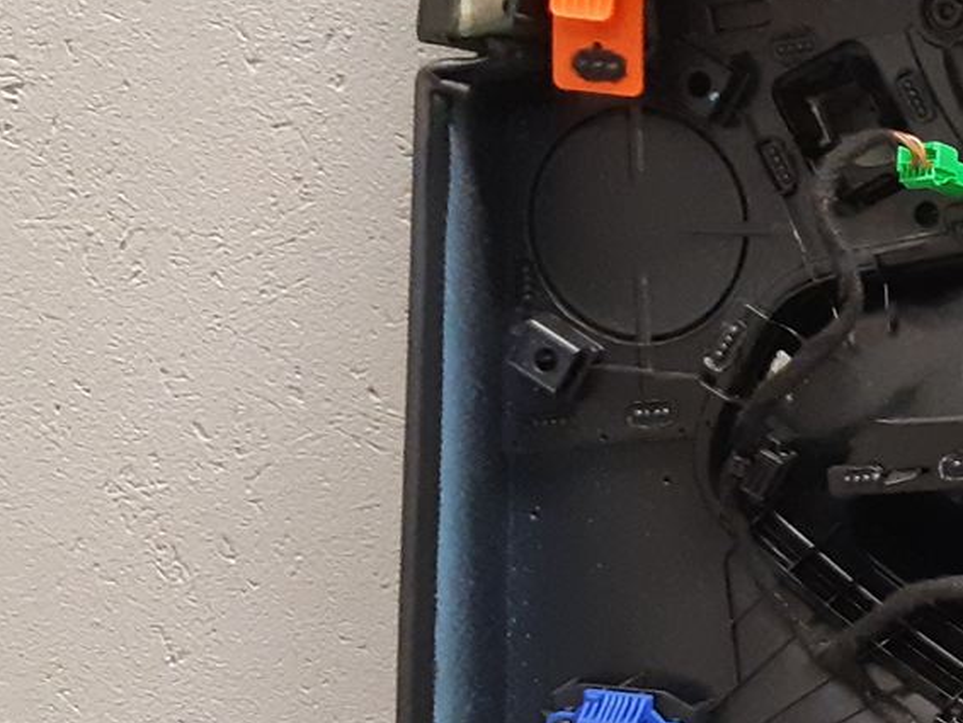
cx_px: 1591
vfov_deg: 15.6
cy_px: 604
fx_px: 2616
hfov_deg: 17.8
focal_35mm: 94
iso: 250
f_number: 1.7
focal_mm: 3.93
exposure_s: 1/33
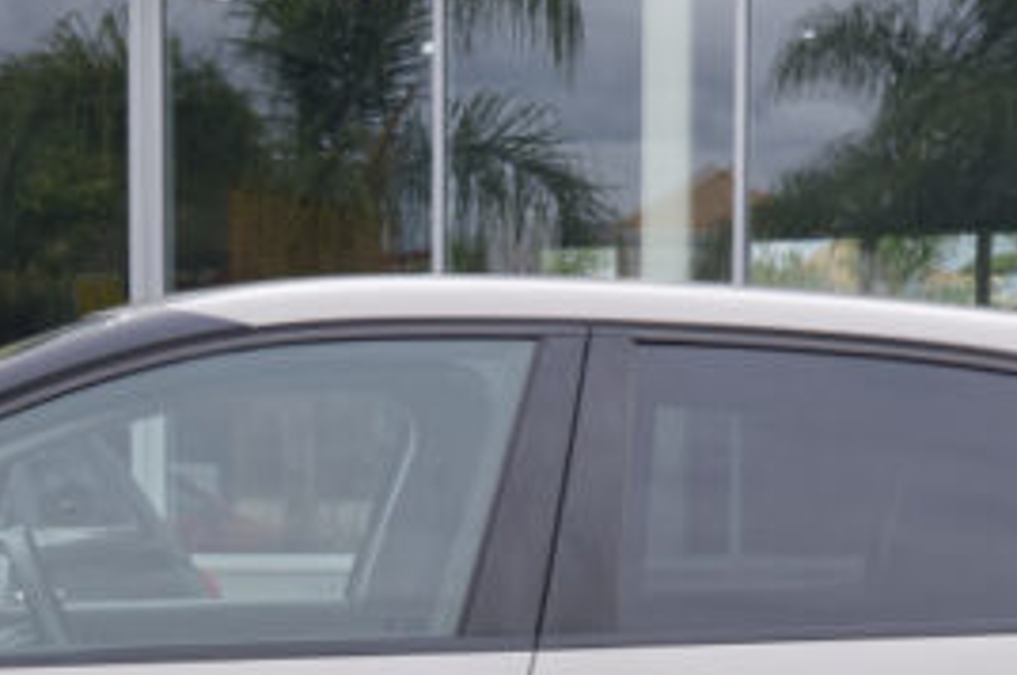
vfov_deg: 12.0
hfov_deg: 18.4
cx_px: 319
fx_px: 3132
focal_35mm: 111
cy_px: 878
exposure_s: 1/100
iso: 160
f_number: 9
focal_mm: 19.2
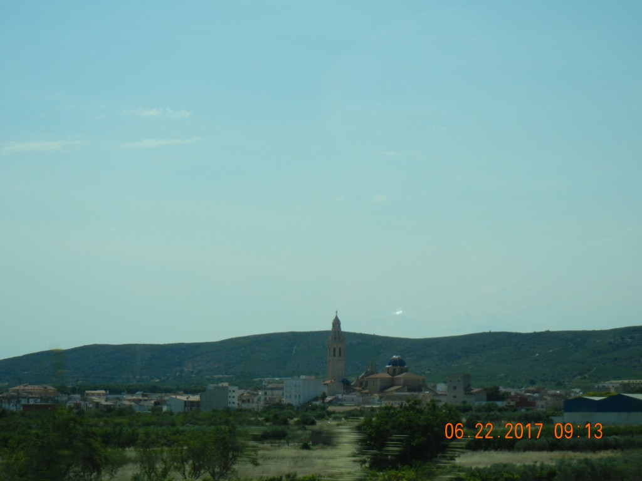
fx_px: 1651
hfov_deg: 22.0
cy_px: 240
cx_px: 321
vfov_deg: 16.6
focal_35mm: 89
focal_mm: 16
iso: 160
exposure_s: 1/483
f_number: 8.8
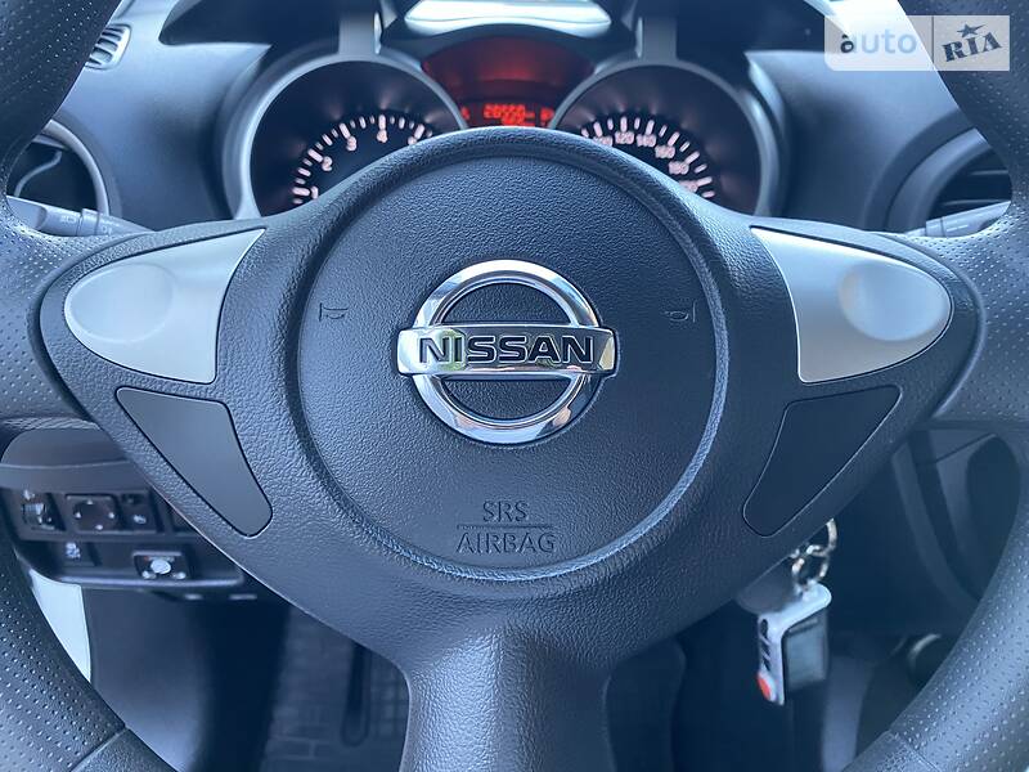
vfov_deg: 53.1
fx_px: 773
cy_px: 386
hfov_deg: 67.3
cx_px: 514
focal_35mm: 26
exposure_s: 1/60
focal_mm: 4.2
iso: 400
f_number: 1.8
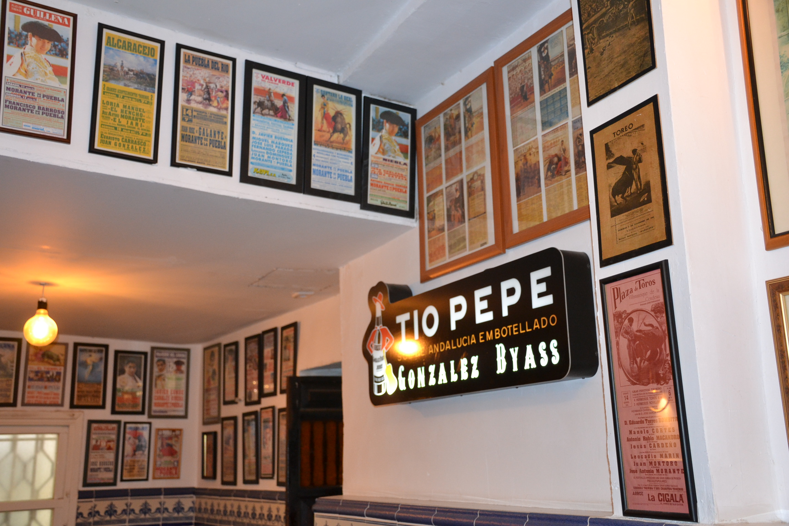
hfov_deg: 49.6
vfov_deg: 34.2
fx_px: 855
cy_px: 263
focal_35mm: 39
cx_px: 394
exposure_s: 1/60
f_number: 3.8
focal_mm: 26
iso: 1100
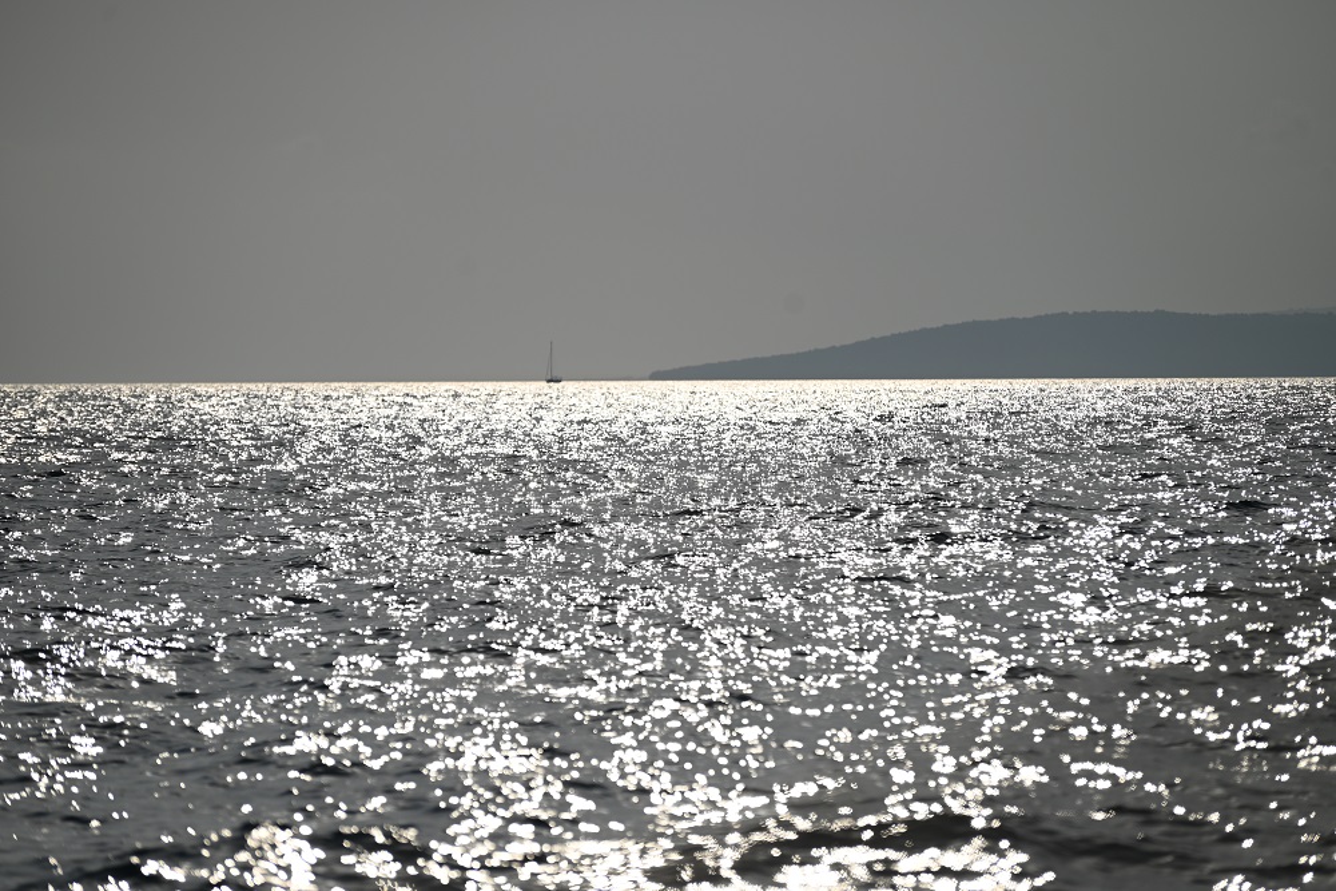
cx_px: 668
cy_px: 446
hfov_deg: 11.4
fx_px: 6681
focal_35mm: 180
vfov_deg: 7.6
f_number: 5
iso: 100
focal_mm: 180
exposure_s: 1/8000
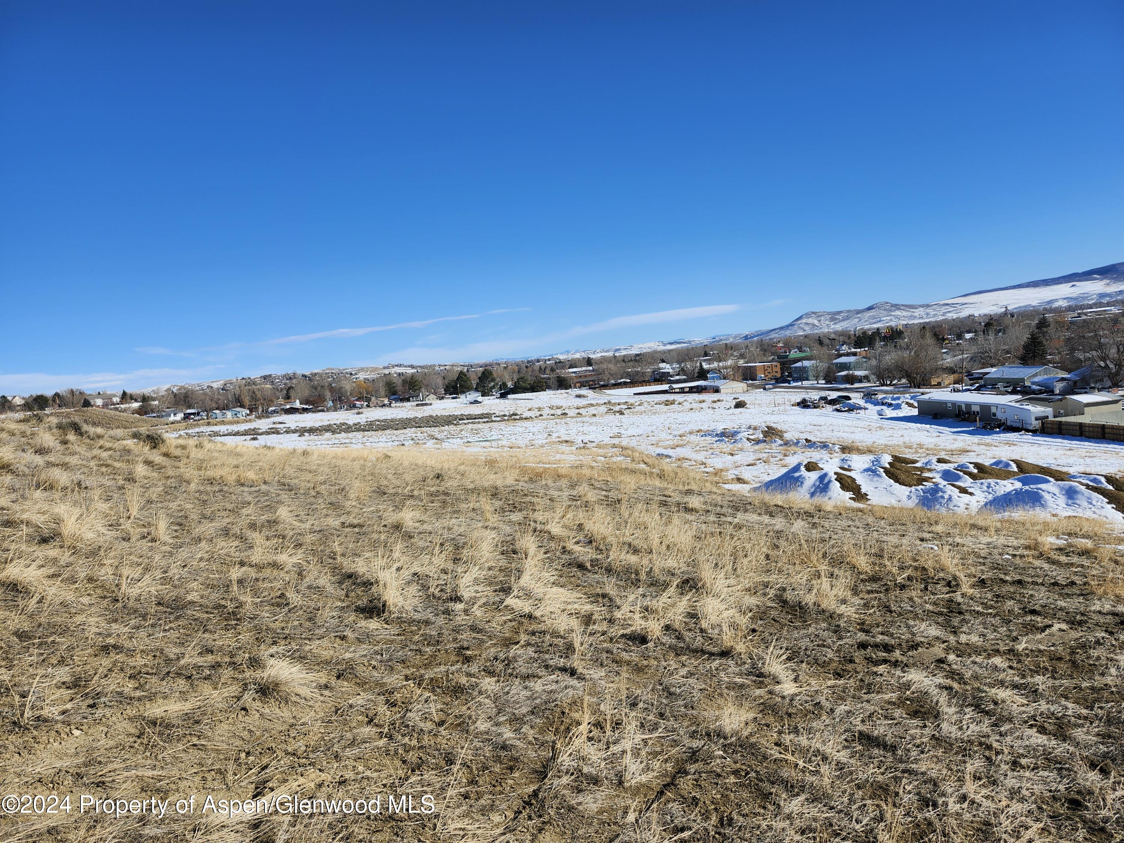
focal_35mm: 23
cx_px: 562
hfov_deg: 73.9
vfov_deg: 58.9
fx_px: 747
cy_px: 422
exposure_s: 1/2384
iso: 25
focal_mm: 5.54
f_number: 1.8
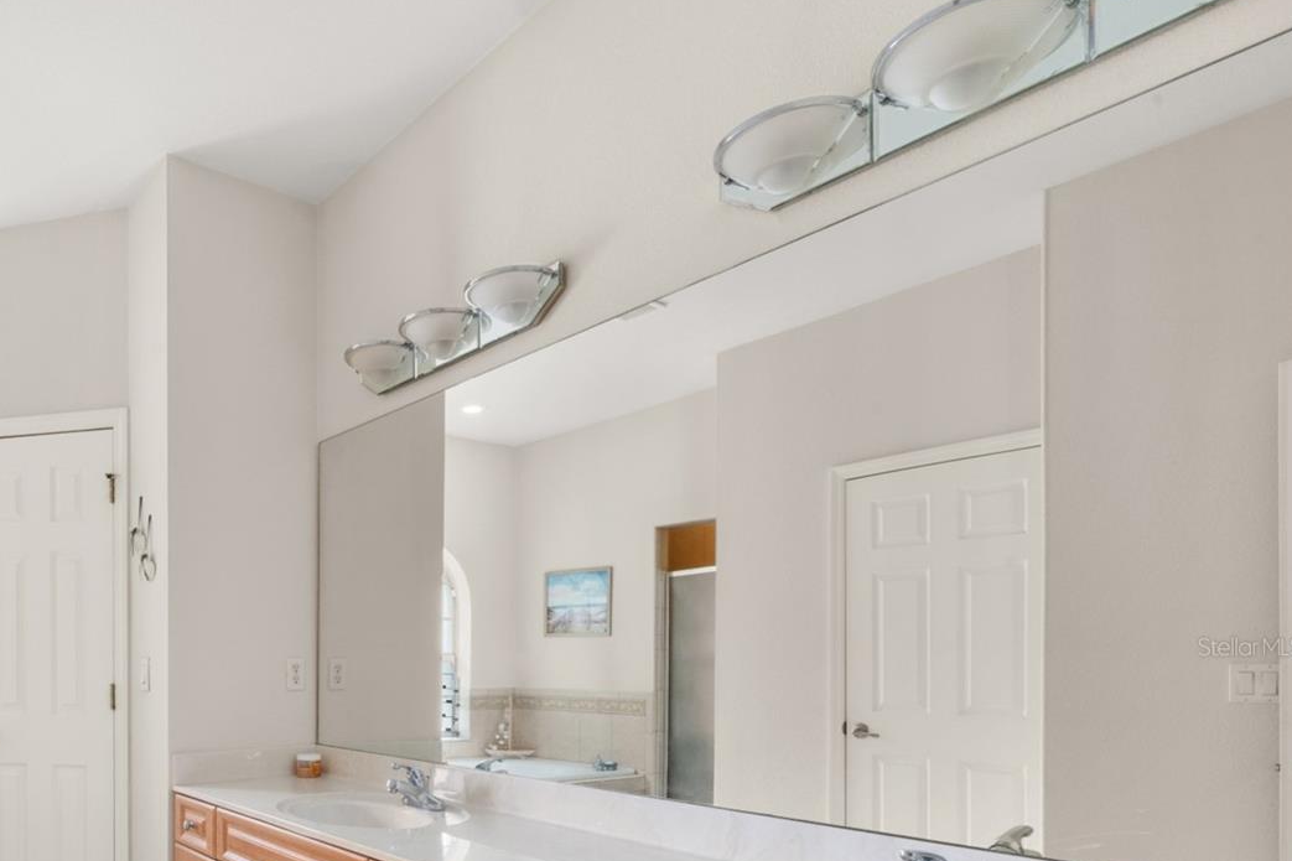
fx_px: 825
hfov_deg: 70.8
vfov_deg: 52.6
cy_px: 647
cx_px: 317
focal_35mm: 23
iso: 400
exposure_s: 1/6
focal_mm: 15
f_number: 11
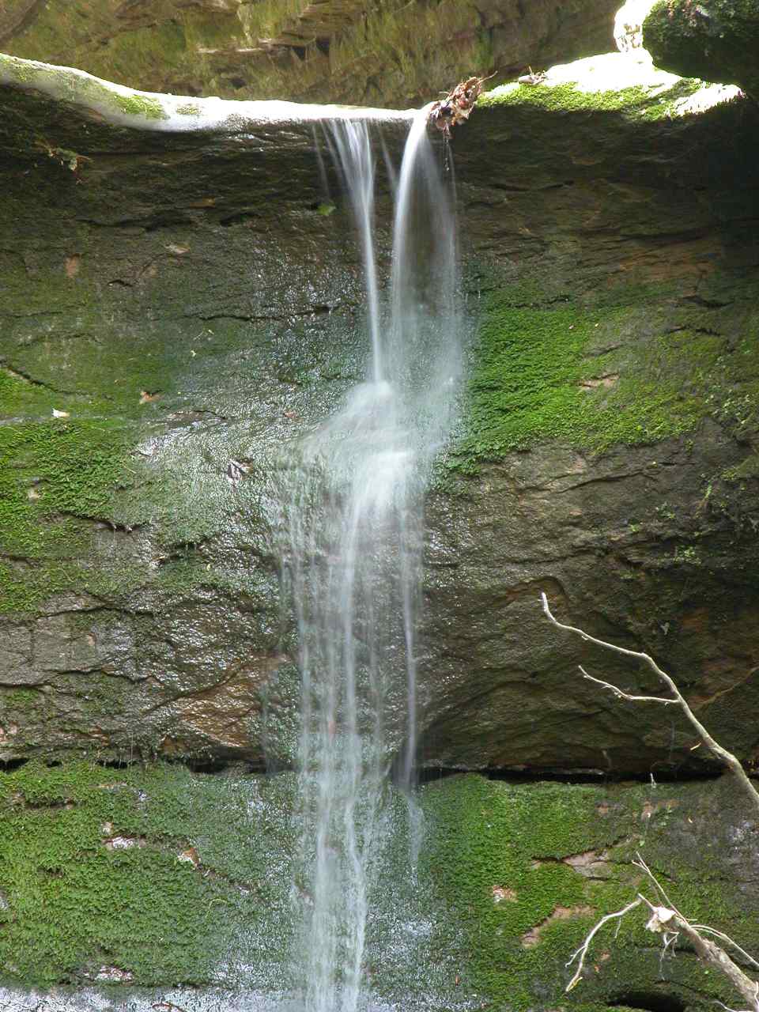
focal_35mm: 280
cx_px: 380
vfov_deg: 7.1
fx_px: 8186
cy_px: 506
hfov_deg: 5.3
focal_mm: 71.2
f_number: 7.4
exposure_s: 1/1.4
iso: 400
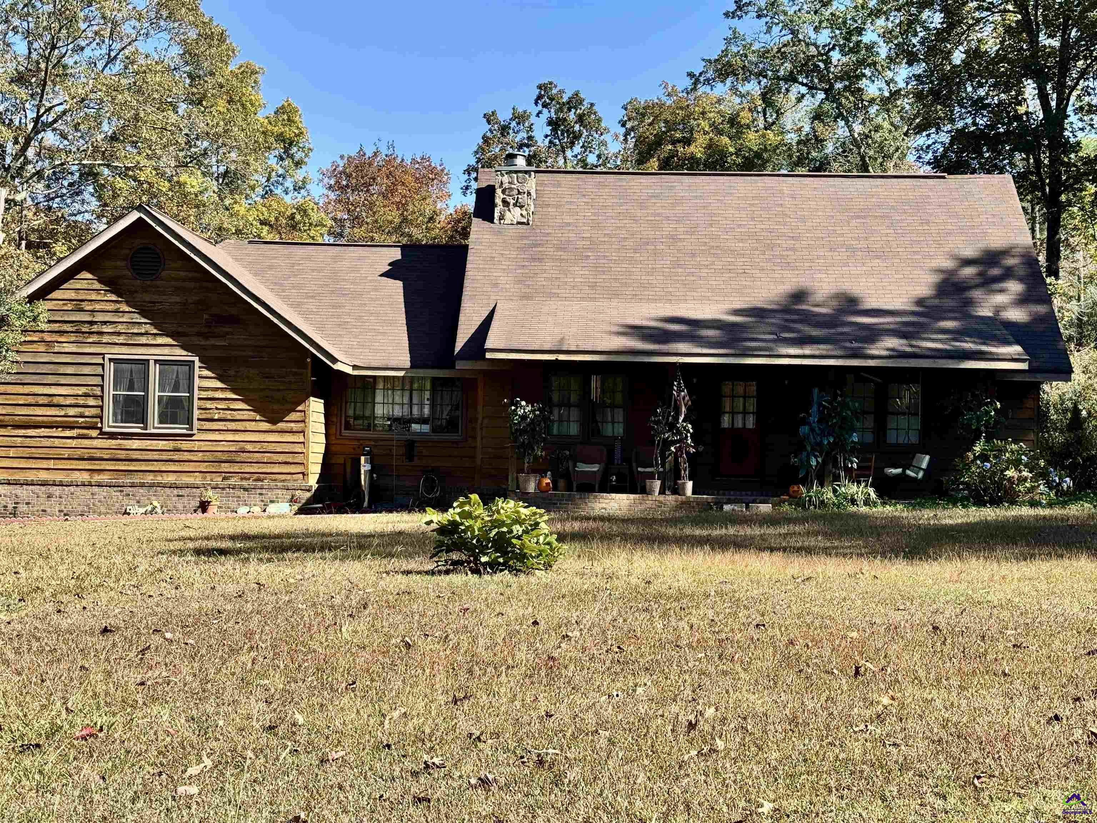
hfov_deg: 39.7
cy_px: 412
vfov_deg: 30.3
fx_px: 1521
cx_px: 548
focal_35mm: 48
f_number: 1.78
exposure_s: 1/1818
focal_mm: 6.76
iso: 64
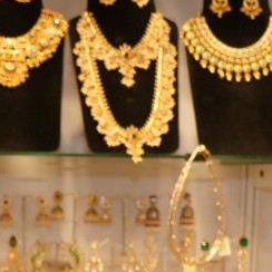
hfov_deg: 8.6
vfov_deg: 8.5
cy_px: 432
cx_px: -86
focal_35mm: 200
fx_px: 1778
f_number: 5
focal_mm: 41
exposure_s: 1/125
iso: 1000
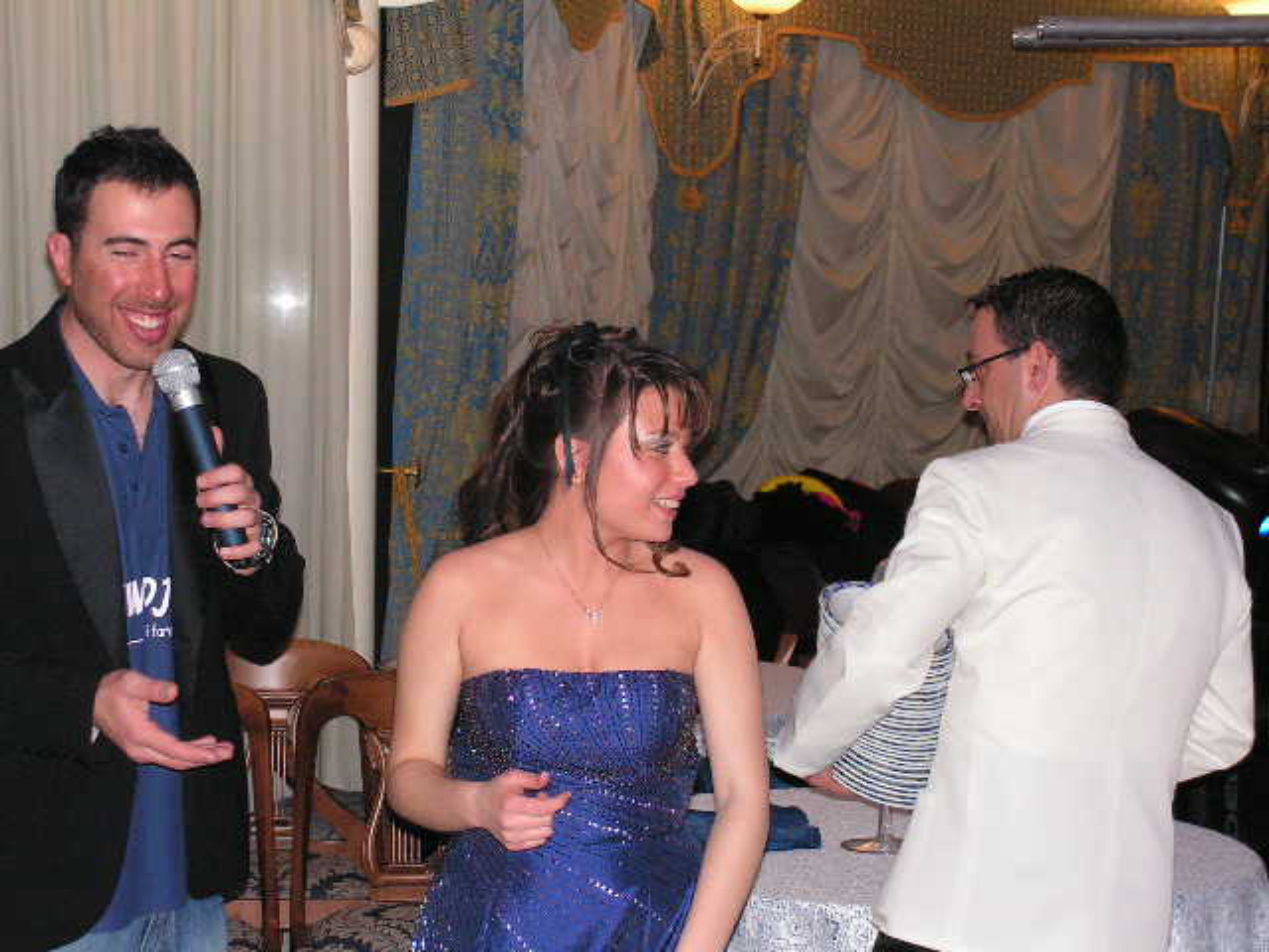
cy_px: 476
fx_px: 2603
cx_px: 634
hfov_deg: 27.4
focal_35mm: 71
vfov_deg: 20.7
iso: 200
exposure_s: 1/80
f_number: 3.3
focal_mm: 11.9
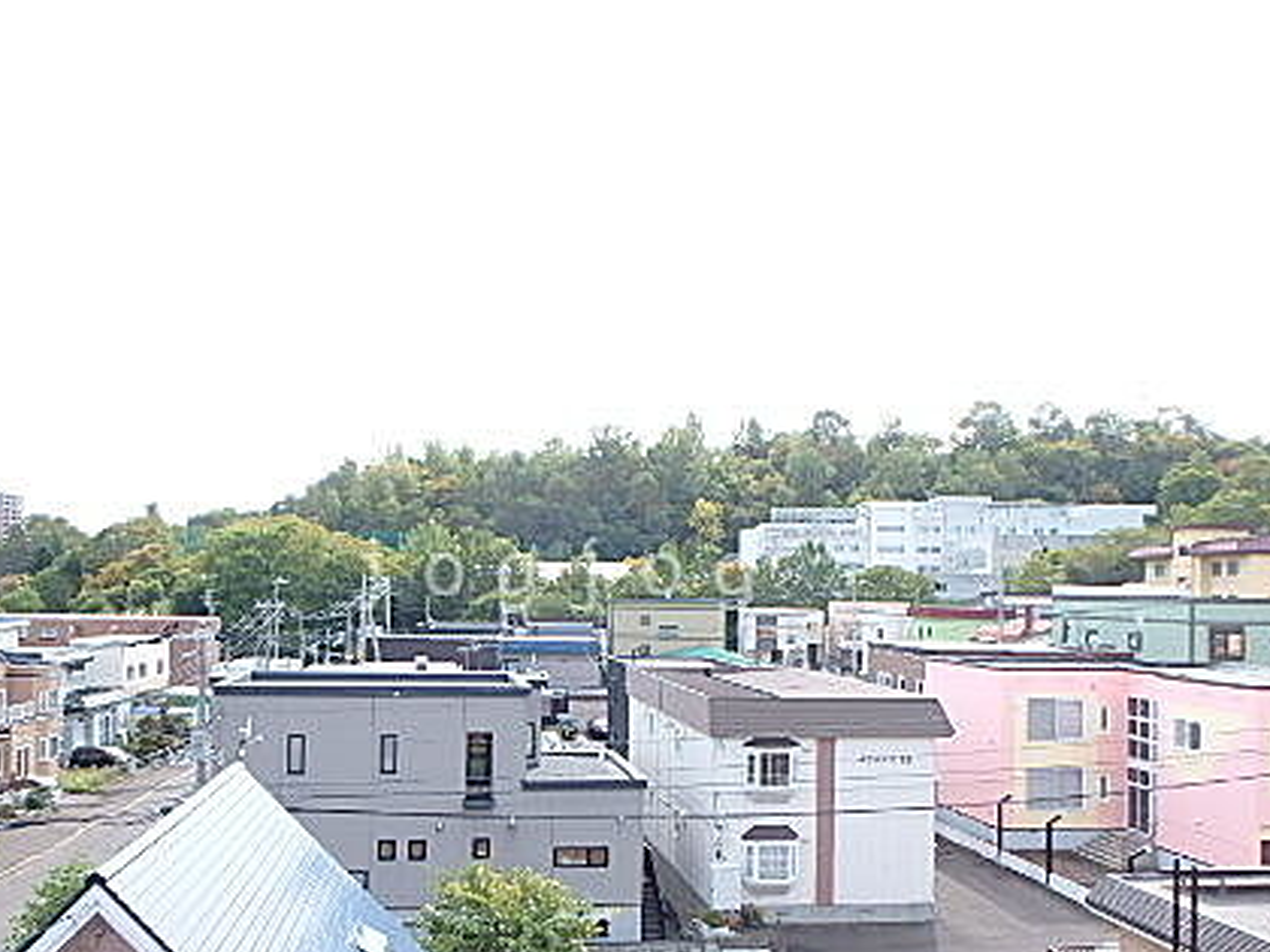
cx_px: 562
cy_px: 574
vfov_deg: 43.9
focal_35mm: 32
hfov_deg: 56.7
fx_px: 1174
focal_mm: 3.7
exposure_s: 1/320
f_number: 3.5
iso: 125
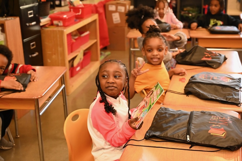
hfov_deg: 38.2
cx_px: 121
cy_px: 80
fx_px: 349
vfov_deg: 26.0
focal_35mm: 52
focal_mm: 52
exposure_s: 1/200
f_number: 4.5
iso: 3200
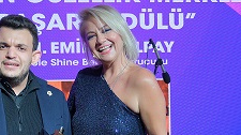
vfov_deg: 12.4
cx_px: 91
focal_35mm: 96
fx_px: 613
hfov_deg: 22.2
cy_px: 138
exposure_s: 1/160
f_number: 2.8
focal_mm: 22
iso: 800
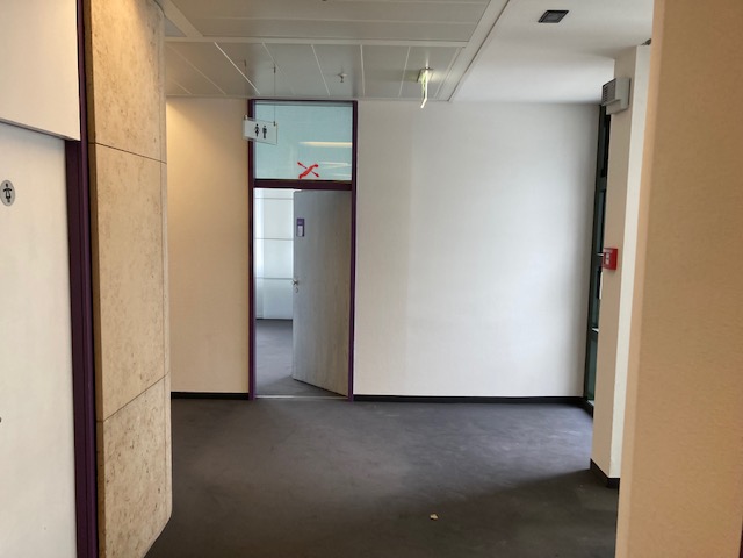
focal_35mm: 28
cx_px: 372
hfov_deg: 63.4
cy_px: 279
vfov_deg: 49.7
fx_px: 601
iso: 80
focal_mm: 3.99
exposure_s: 1/50
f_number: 1.8
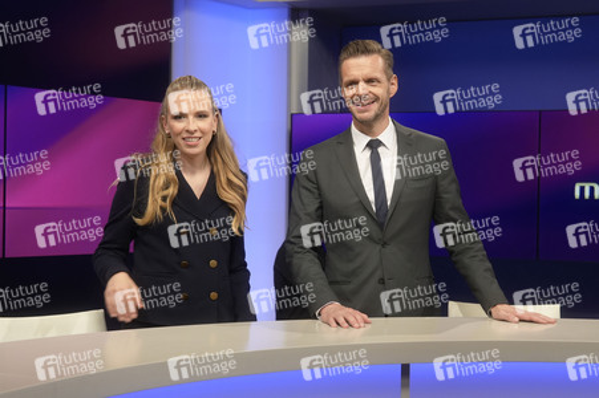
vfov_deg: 29.8
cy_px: 199
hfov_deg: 43.6
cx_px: 300
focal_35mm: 45
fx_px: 748
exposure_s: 1/125
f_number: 2.8
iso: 640
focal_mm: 30
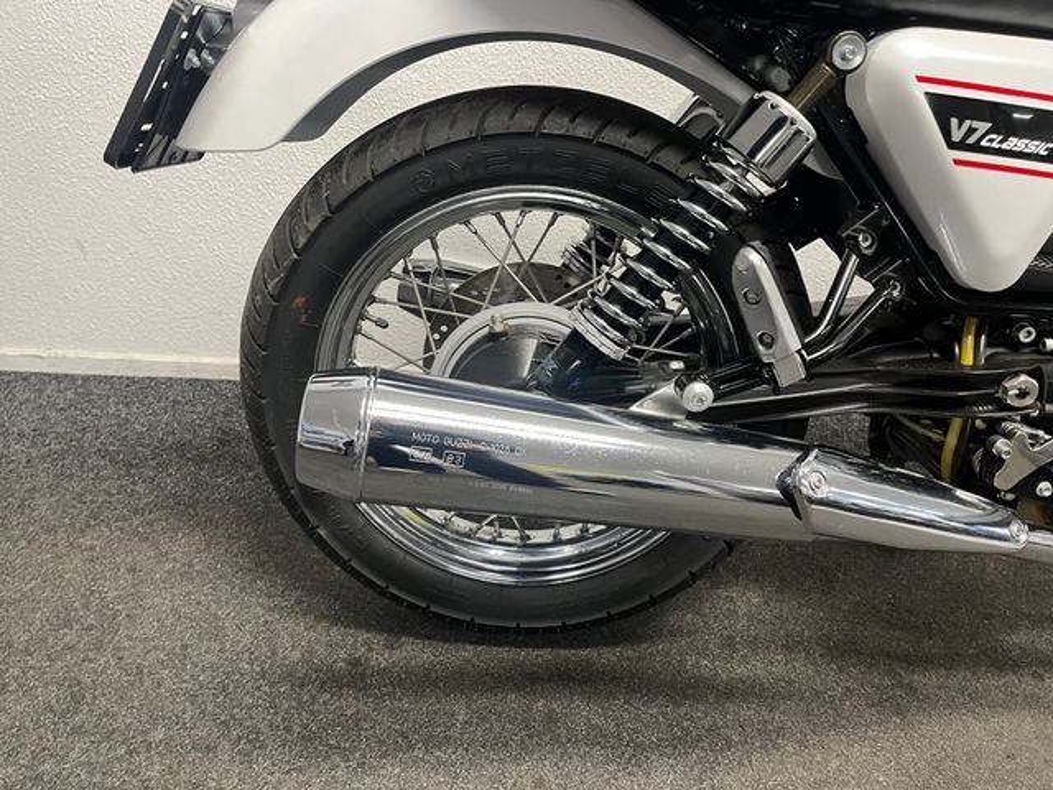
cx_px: 526
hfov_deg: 67.3
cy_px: 395
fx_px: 791
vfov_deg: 53.1
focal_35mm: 26
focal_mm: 5.1
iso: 250
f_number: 1.6
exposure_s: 1/50
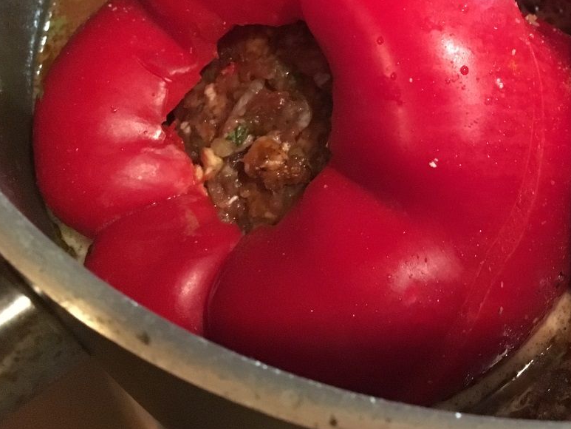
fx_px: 990
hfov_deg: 29.9
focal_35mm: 60
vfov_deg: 23.4
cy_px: 4
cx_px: 575
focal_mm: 4.15
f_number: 2.2
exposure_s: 1/17
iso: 320
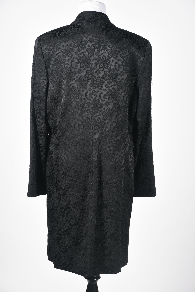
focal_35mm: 93
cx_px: 98
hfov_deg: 14.7
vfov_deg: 21.9
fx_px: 754
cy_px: 146
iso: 200
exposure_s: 1/125
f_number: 8
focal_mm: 62
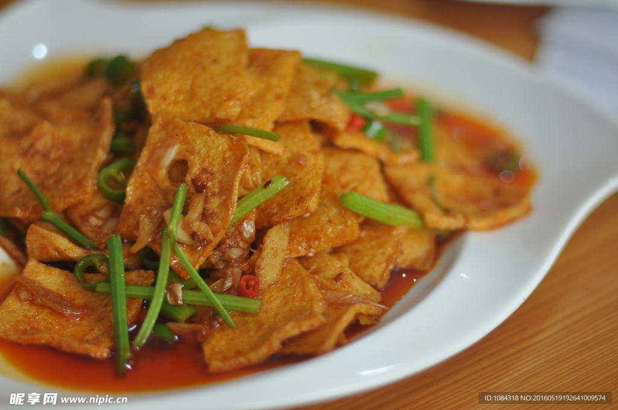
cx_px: 309
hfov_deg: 27.0
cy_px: 205
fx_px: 1286
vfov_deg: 18.1
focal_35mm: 75
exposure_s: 1/200
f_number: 1.4
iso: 500
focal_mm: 50
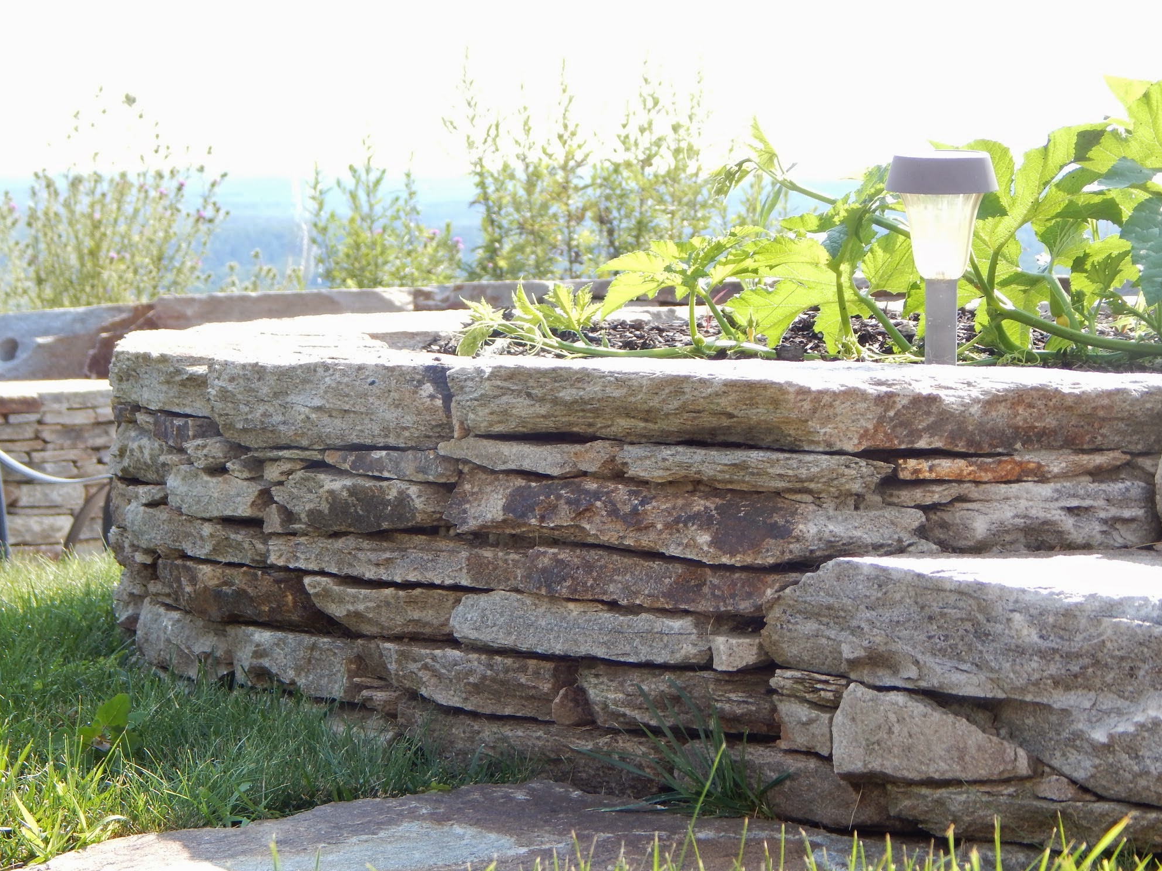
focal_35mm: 118
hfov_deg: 16.7
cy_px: 444
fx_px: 3961
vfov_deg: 12.6
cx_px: 591
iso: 125
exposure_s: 1/200
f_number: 4.6
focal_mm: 20.5
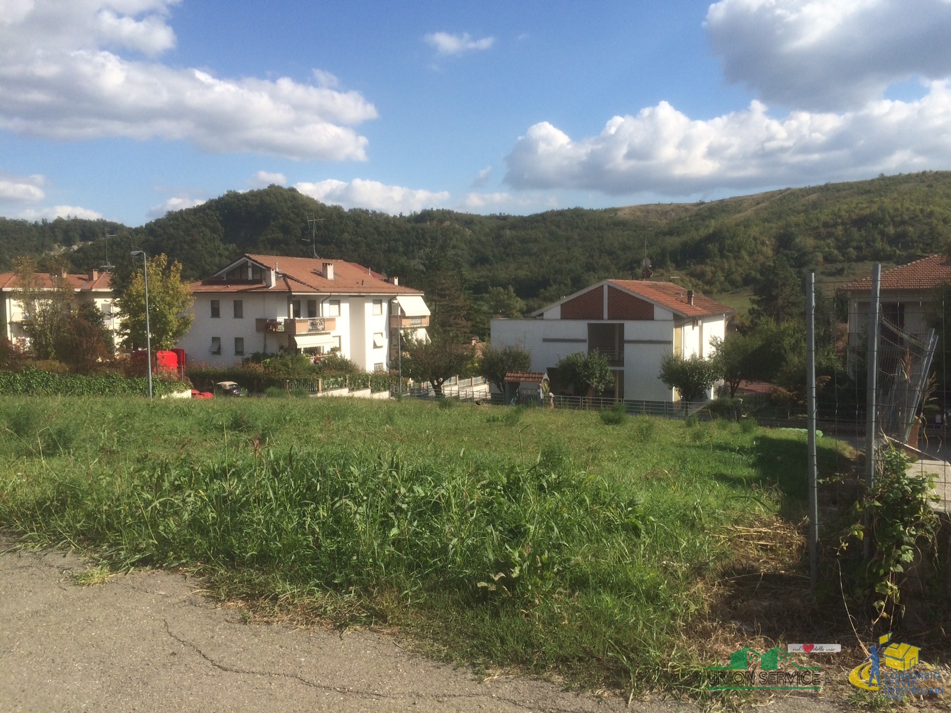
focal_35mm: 29
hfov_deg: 61.7
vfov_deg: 48.2
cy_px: 356
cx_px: 476
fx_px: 797
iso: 32
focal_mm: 4.15
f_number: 2.2
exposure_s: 1/2283
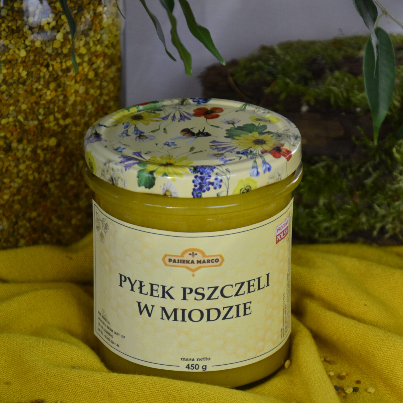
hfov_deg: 8.7
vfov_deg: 8.7
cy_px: 242
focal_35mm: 202
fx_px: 2656
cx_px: 202
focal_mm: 105
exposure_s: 1/160
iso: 500
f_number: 5.6
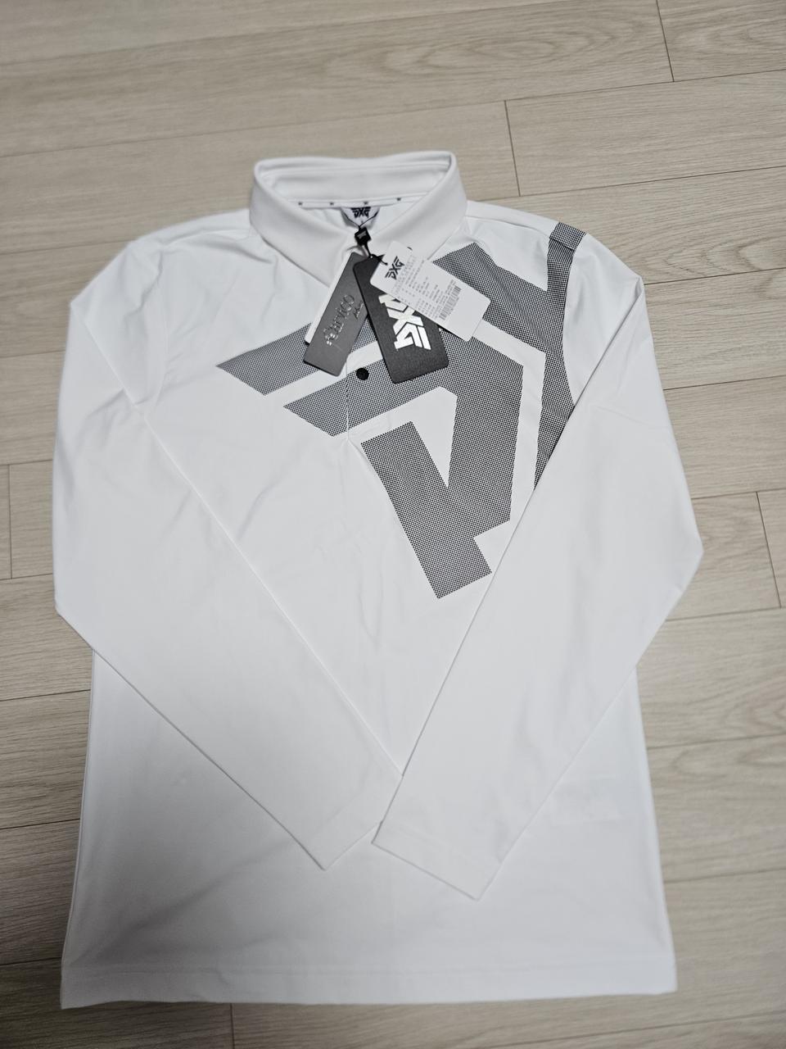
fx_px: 696
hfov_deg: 58.9
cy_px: 524
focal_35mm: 23
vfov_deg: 73.9
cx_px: 393
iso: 160
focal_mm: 5.4
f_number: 1.8
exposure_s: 1/120
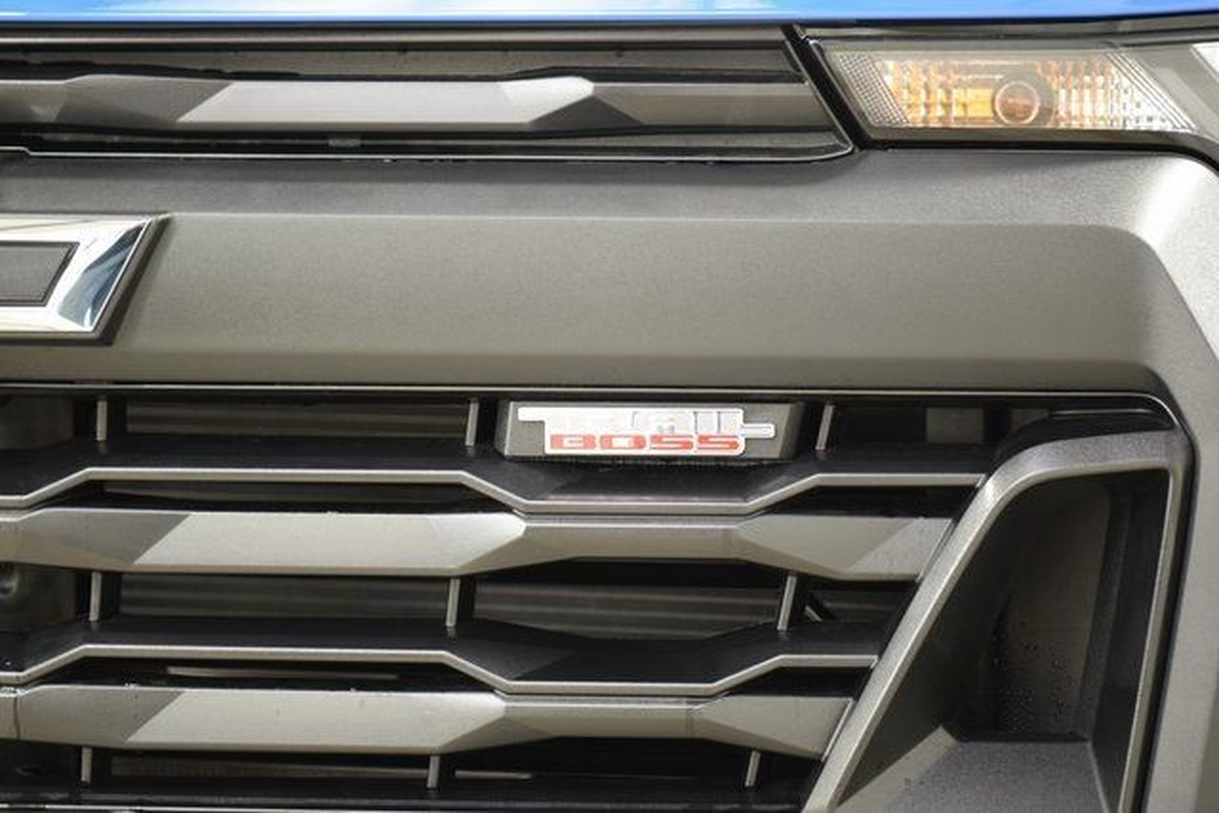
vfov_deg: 13.0
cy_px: 406
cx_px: 610
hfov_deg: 19.5
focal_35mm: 105
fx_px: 3556
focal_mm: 70
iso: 1600
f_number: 2.8
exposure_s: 1/25
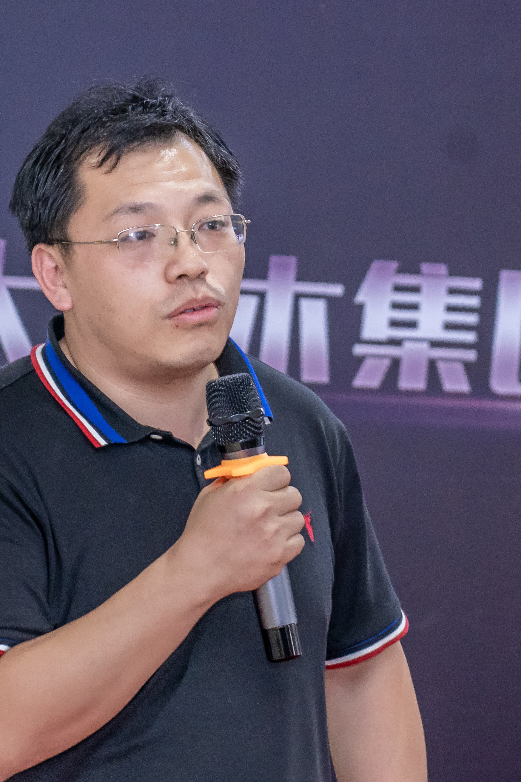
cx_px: 331
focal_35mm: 236
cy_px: 392
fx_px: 5121
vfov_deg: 8.7
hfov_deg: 5.8
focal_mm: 105
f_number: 4
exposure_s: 1/125
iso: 3200
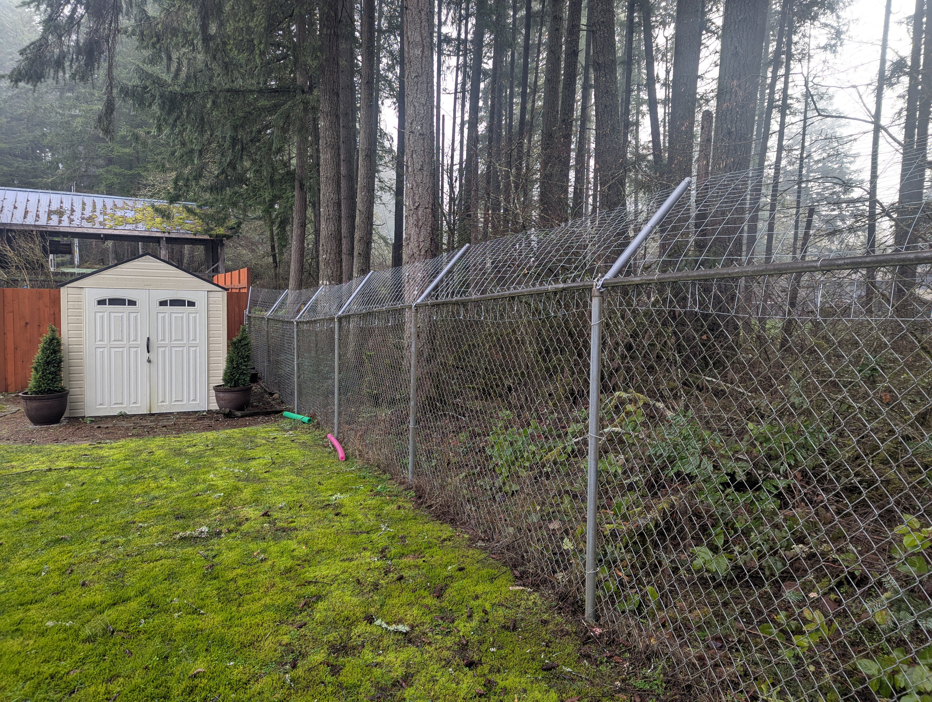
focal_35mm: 24
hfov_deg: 71.5
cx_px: 466
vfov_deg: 56.9
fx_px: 647
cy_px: 351
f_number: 1.85
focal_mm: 6.81
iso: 35
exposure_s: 1/180
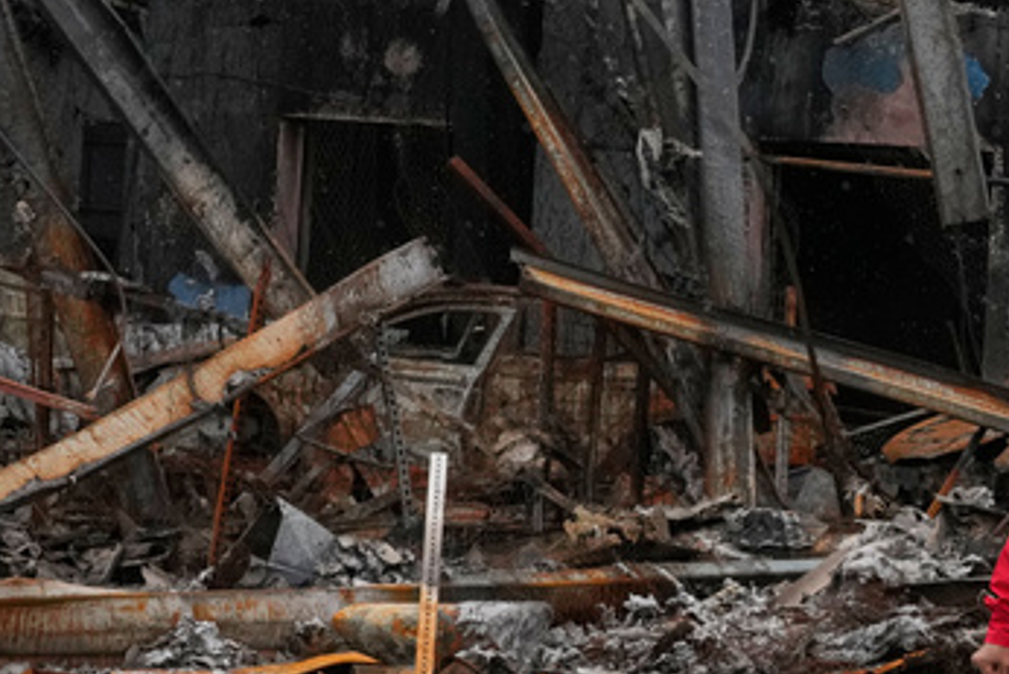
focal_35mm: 139
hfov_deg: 14.3
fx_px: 3897
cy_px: 403
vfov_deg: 9.9
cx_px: 1222
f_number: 7.1
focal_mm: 47
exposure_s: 1/2000
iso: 1250
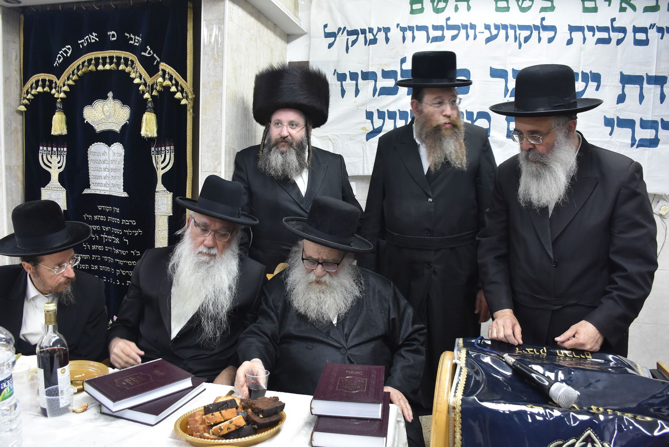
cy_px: 224
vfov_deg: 47.9
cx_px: 334
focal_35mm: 27
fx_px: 502
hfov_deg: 67.4
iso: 1250
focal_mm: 18
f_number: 5.6
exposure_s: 1/60
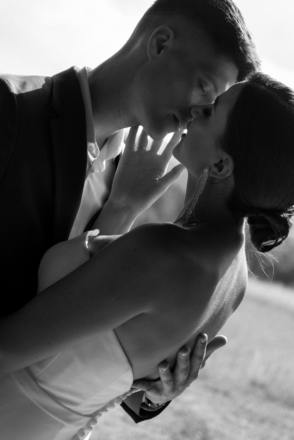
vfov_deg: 27.7
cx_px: 114
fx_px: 894
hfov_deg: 18.6
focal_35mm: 73
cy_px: 201
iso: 160
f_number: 2
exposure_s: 1/1800
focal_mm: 35
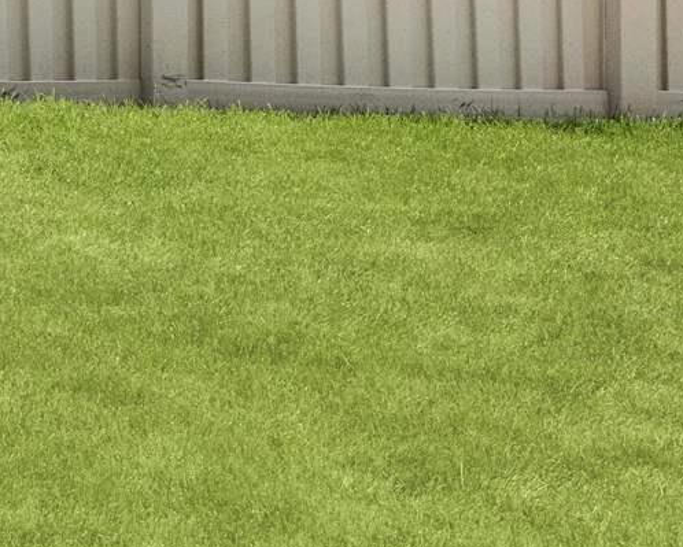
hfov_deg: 11.7
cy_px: -311
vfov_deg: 16.9
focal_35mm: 81
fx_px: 1638
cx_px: -1350
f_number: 8
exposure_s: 1/640
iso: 640
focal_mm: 14
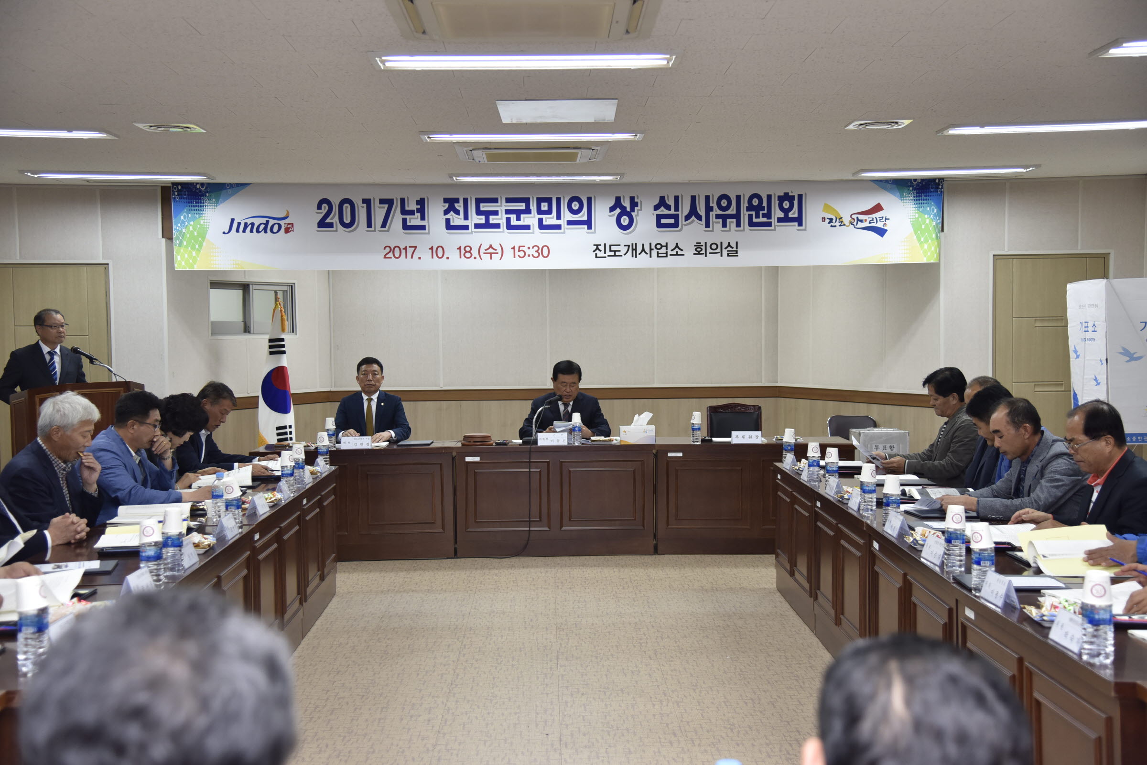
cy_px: 382
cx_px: 574
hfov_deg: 41.1
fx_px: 1530
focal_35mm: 48
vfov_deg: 28.1
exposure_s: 1/125
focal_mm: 48
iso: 800
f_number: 4
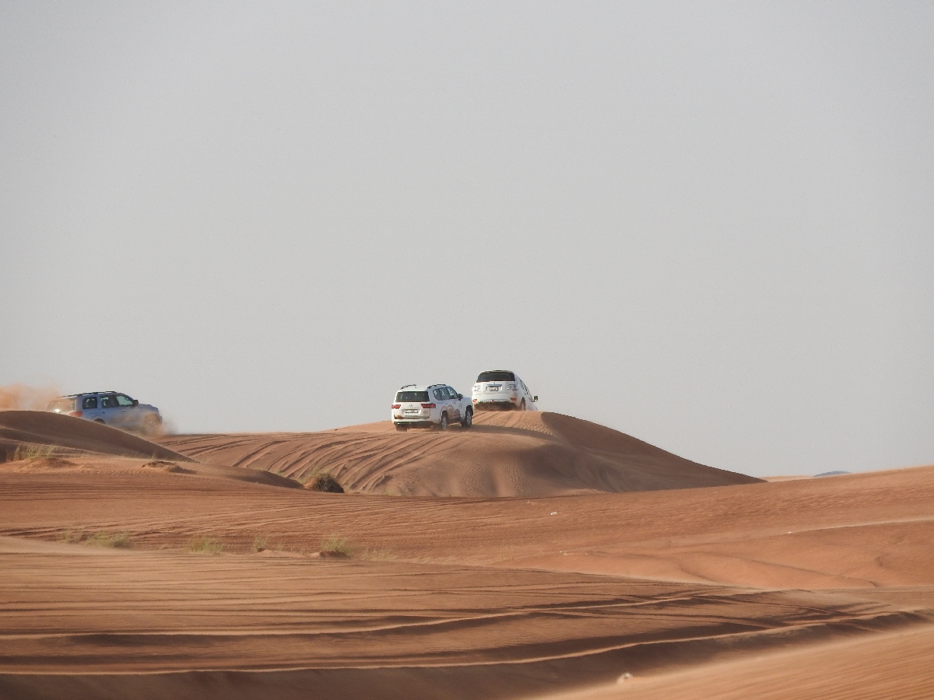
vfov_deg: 2.7
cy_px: 350
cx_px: 467
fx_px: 14840
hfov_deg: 3.6
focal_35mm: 550
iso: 100
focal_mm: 98.5
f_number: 5.6
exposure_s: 1/500
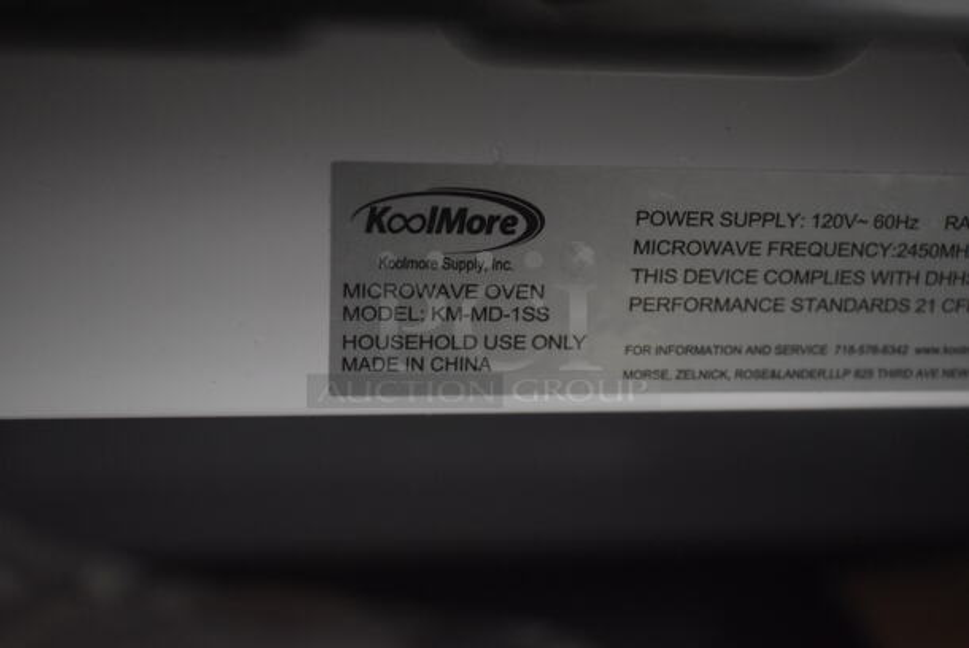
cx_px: 484
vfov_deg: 29.0
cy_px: 324
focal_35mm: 46
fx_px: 1253
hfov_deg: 42.3
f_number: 4.2
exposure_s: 1/15
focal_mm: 31
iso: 3200
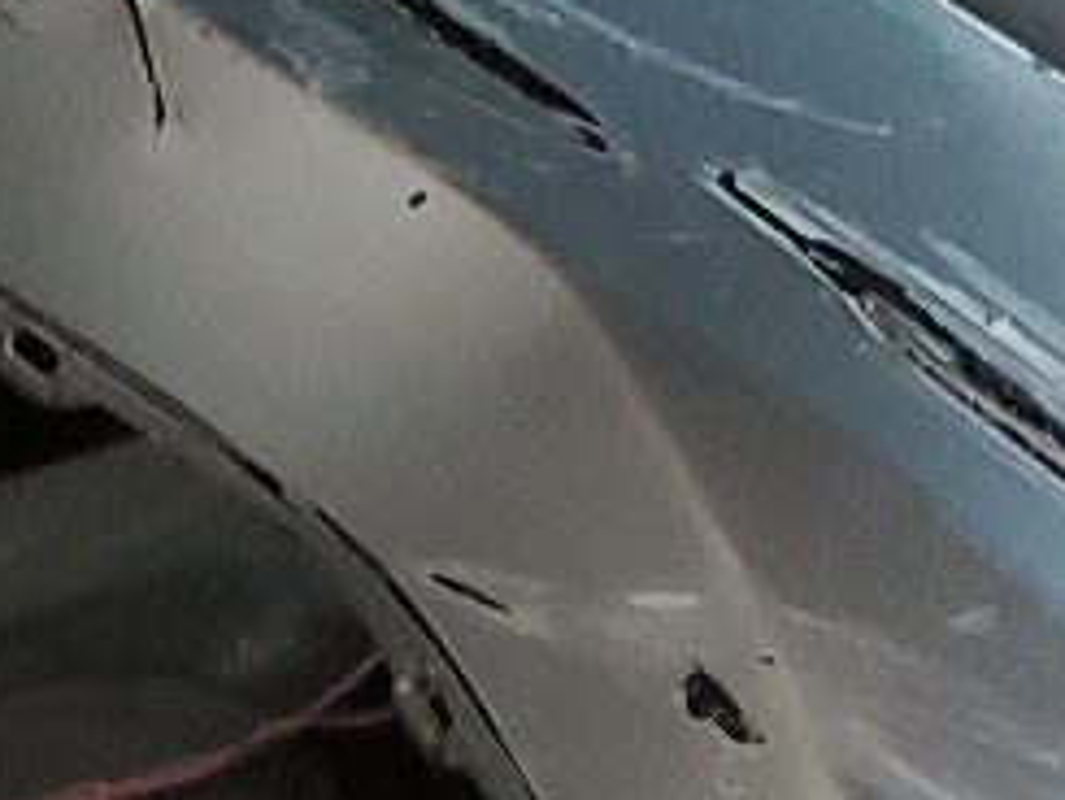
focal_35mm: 170
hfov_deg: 11.5
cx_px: 1017
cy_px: 1787
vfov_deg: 8.2
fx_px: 5233
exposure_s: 1/24
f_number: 1.5
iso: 294
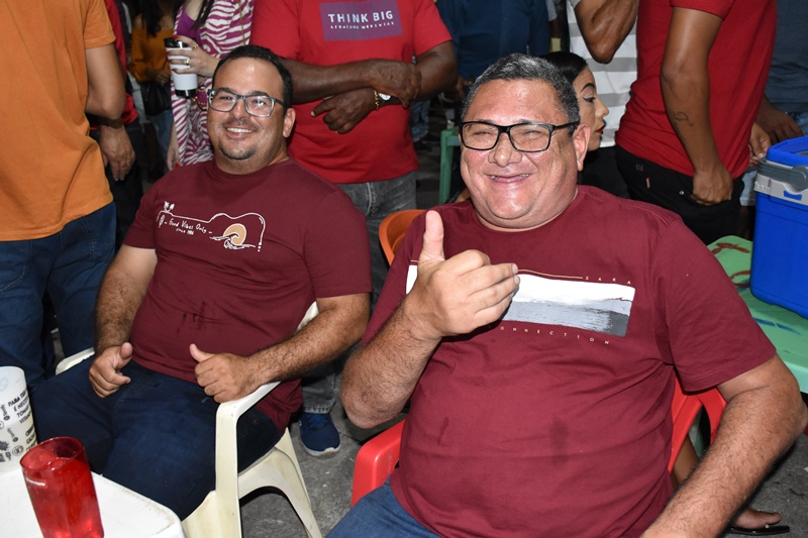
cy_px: 269
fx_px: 774
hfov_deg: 55.1
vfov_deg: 38.3
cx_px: 404
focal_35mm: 34
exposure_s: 1/200
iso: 2500
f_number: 4.5
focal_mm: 23
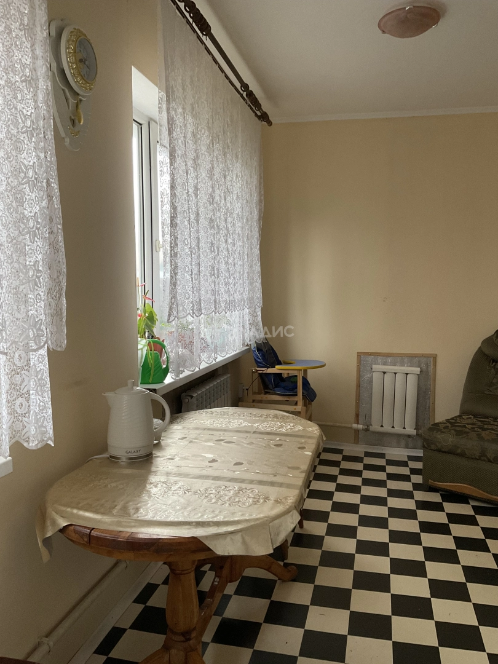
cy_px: 332
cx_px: 249
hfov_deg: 48.2
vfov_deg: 61.7
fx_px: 556
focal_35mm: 29
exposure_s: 1/60
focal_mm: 3
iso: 125
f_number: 1.8
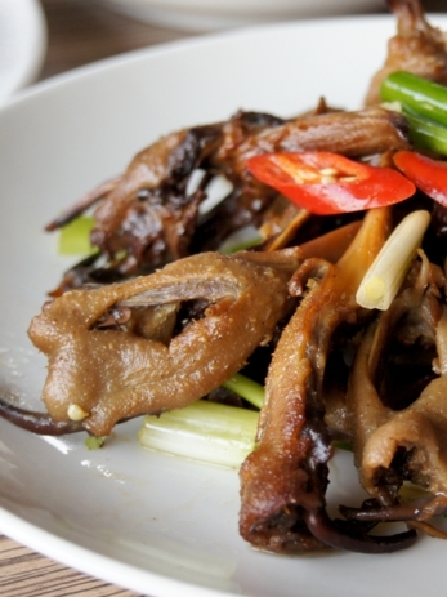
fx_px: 2188
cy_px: 290
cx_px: 414
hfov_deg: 11.6
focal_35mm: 127
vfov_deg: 15.5
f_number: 5.6
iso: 640
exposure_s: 1/100
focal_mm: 56
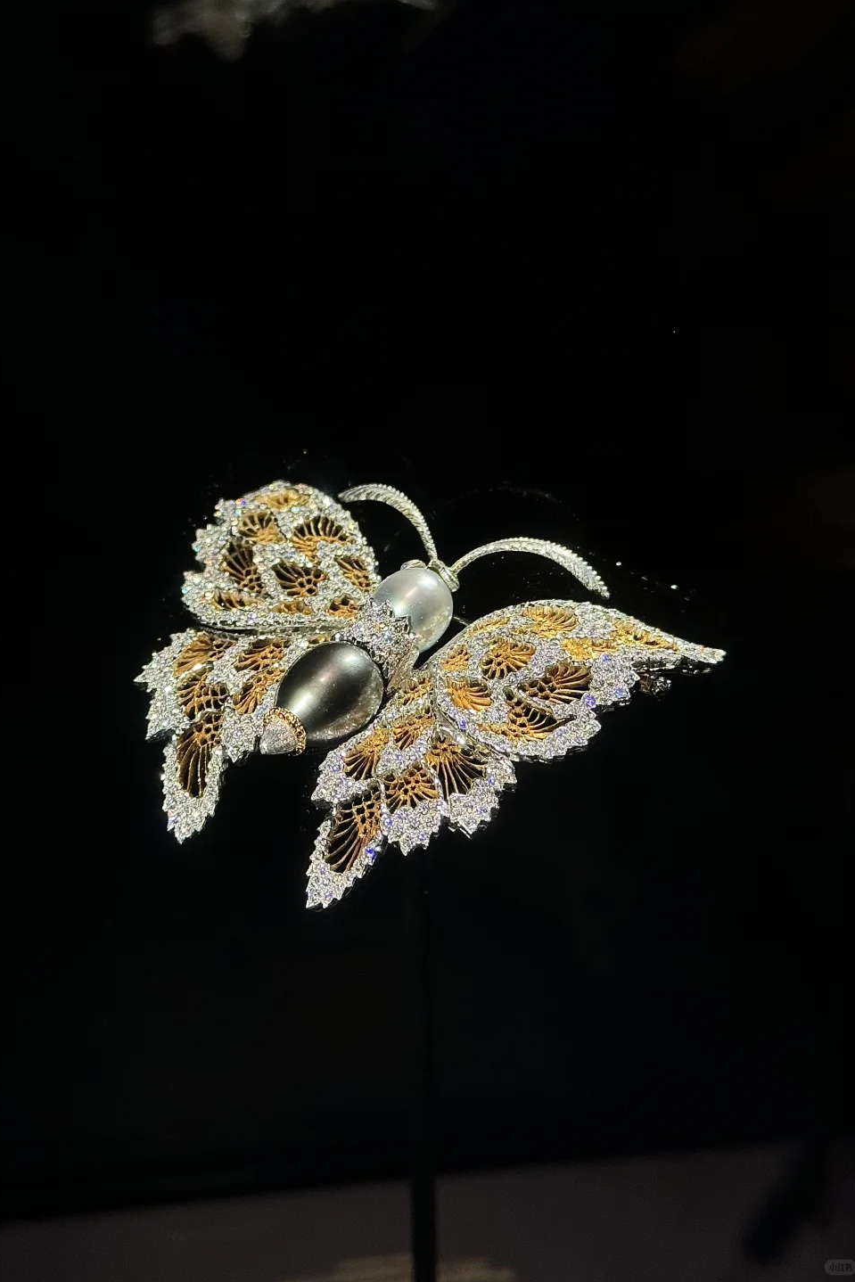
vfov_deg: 39.6
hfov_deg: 27.0
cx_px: 383
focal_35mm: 50
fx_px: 1781
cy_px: 641
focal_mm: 6.76
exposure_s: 1/60
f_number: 1.78
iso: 125
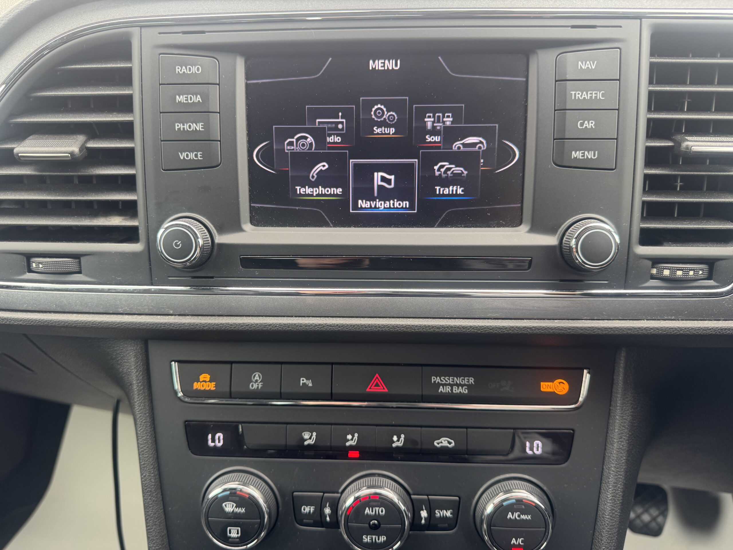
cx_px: 366
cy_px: 275
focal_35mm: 24
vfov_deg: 56.8
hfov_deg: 71.6
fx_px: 508
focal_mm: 6.76
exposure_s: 1/72
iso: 125
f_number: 1.78
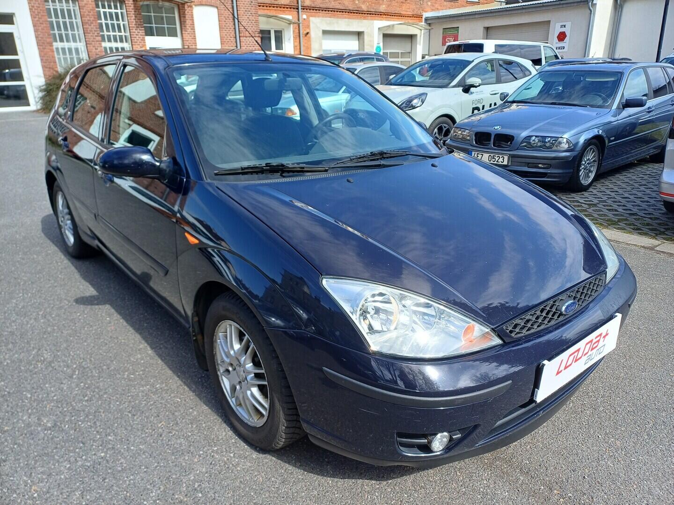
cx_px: 337
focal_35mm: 25
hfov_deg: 69.4
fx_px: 487
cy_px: 252
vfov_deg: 54.9
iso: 50
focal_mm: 4.65
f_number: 1.8
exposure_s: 1/650
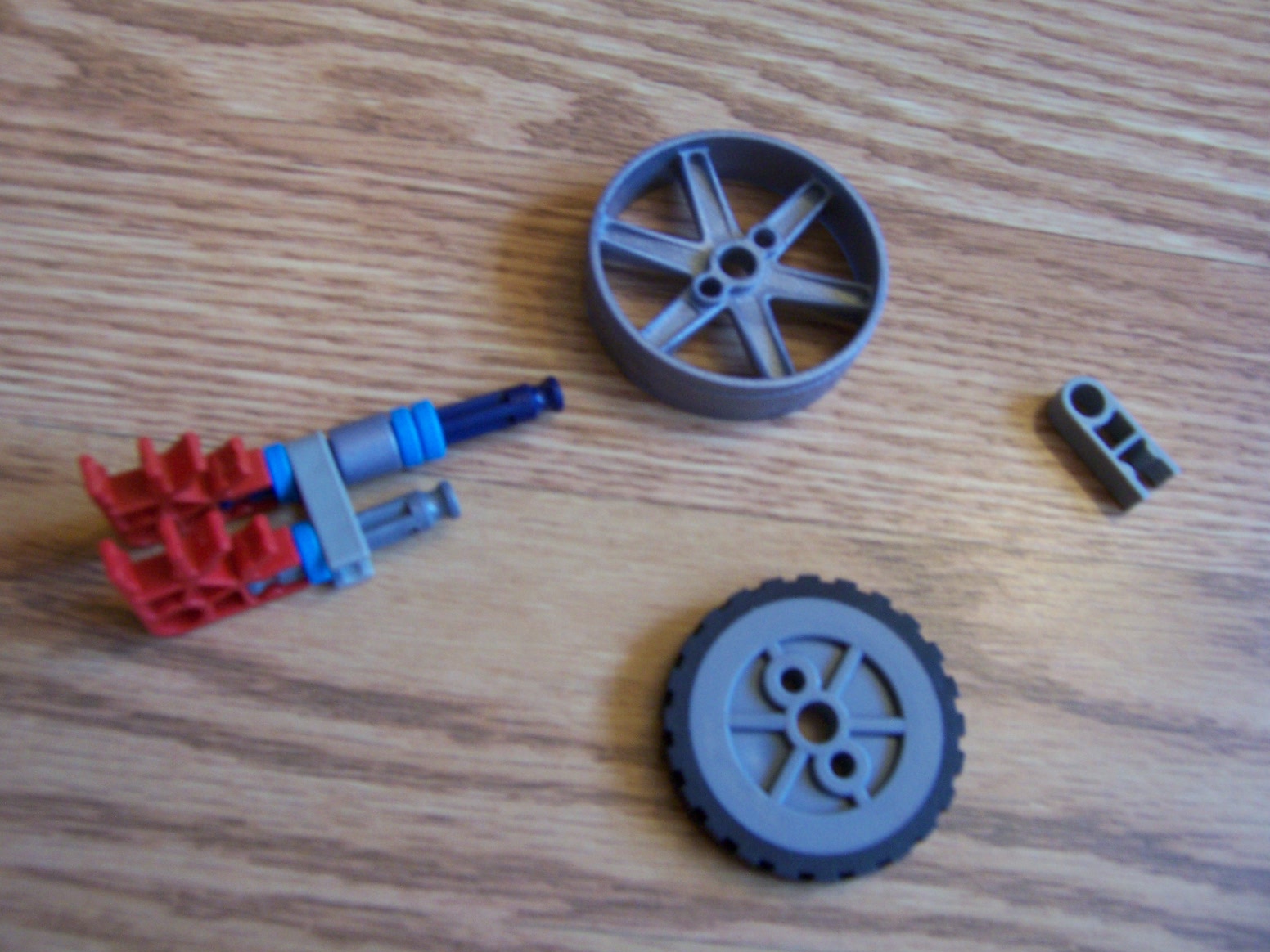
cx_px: 635
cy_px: 476
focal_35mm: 33
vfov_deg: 42.9
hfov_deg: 55.4
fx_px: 1211
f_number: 3.4
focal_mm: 5.5
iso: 140
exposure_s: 1/10
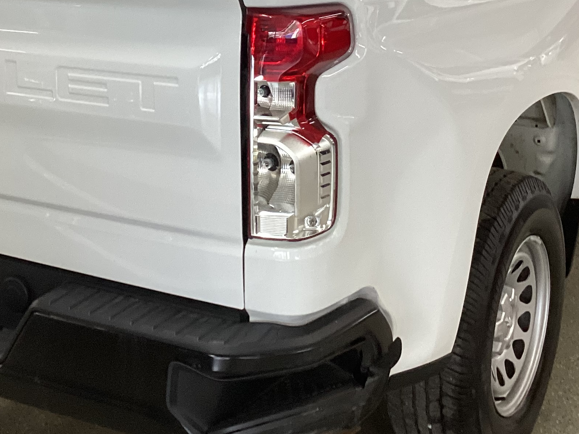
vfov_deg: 22.5
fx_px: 1071
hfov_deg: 30.2
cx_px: 249
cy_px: 57
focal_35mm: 64
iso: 160
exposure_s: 1/50
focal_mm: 3.3
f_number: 2.4
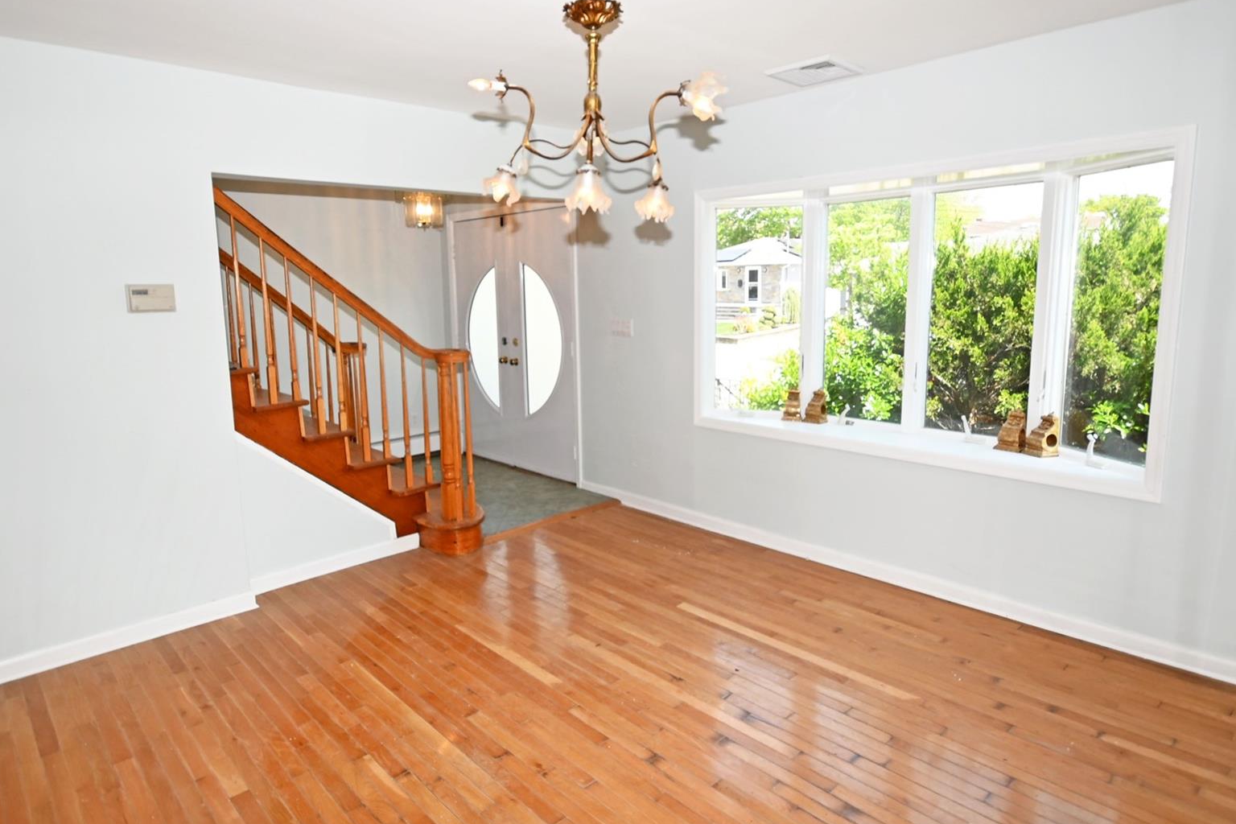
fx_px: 687
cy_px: 377
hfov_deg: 83.9
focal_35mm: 20
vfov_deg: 61.8
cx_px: 592
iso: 200
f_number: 5.6
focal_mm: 10
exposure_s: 1/125
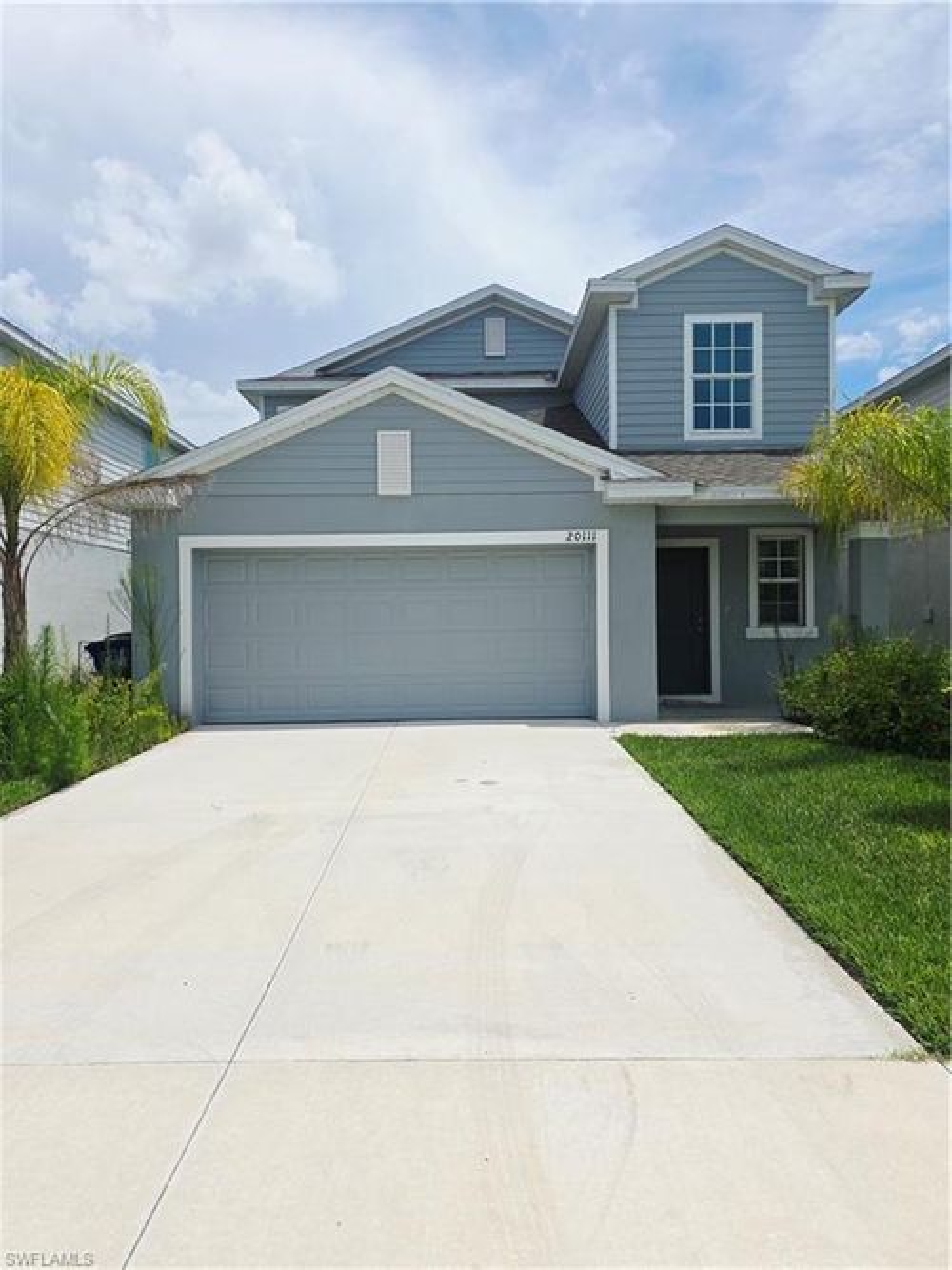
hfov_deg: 58.9
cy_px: 635
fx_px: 844
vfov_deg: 73.9
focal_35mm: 23
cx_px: 476
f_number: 1.7
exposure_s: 1/1829
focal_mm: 6.3
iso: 12
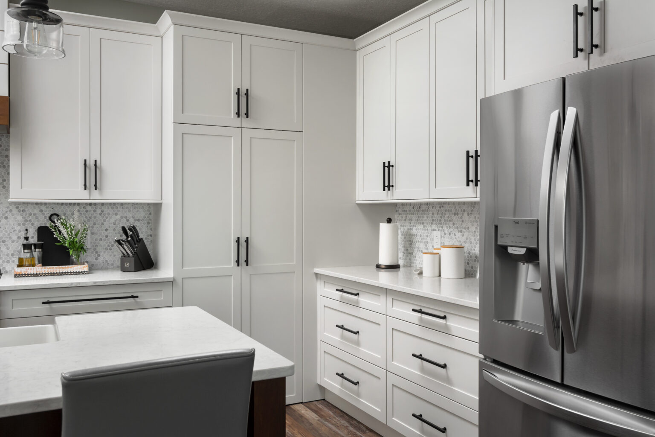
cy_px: 218
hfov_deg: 61.9
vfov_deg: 43.6
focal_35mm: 30
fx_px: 546
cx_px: 328
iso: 500
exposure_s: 1/200
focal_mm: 20
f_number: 8
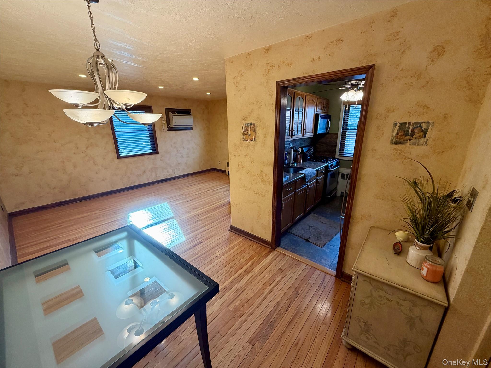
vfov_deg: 85.7
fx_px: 199
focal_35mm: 14
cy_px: 184
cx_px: 246
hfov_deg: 102.1
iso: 160
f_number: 2.2
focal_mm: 2.22
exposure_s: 1/120
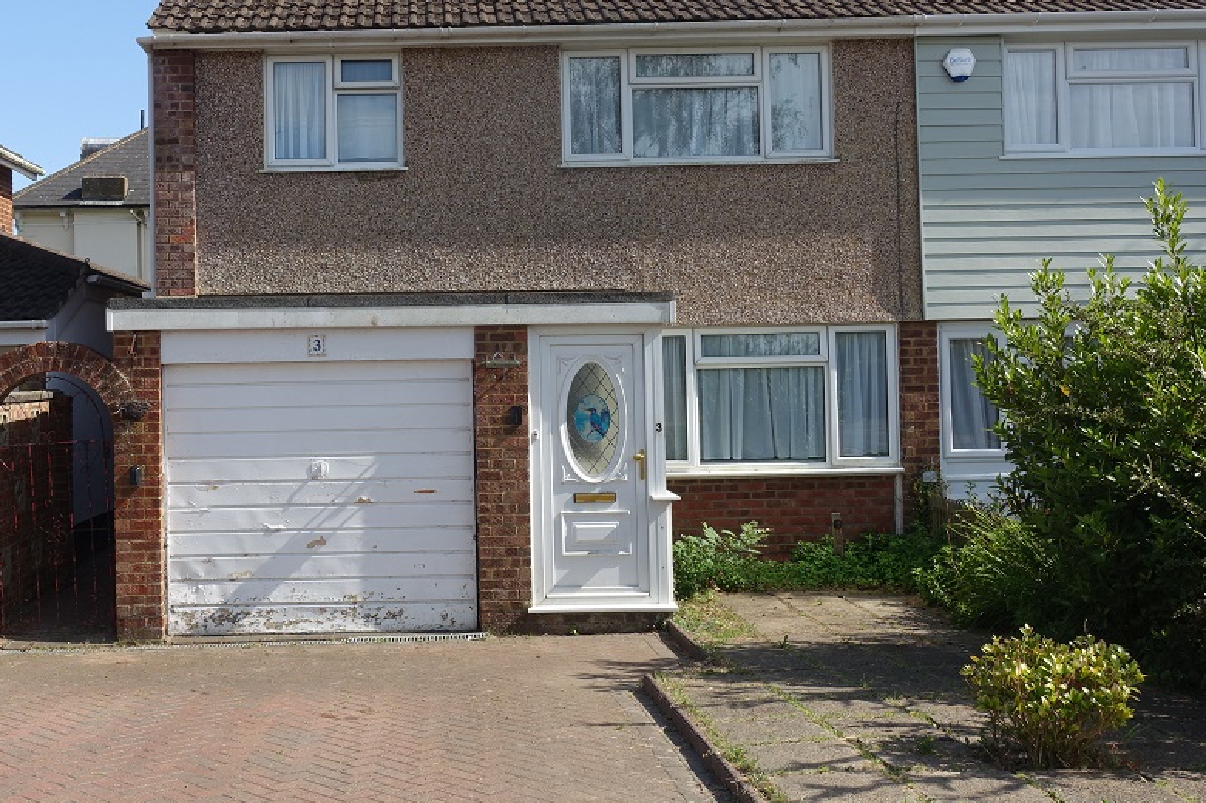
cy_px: 334
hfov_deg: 50.0
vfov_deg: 34.9
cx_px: 425
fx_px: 1272
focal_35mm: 38
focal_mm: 10.51
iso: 125
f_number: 5.6
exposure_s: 1/400
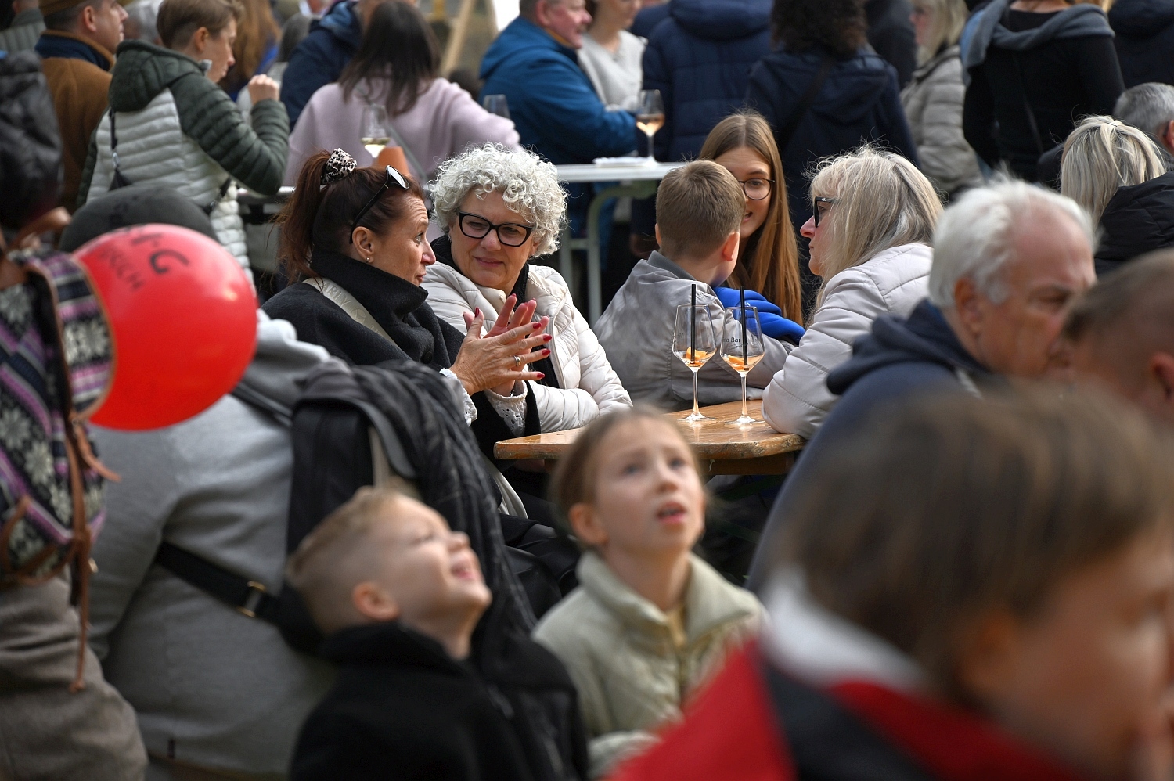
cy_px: 390
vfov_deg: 6.9
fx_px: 6518
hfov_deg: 10.3
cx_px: 587
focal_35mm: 200
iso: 640
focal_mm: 200
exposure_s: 1/640
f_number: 6.3
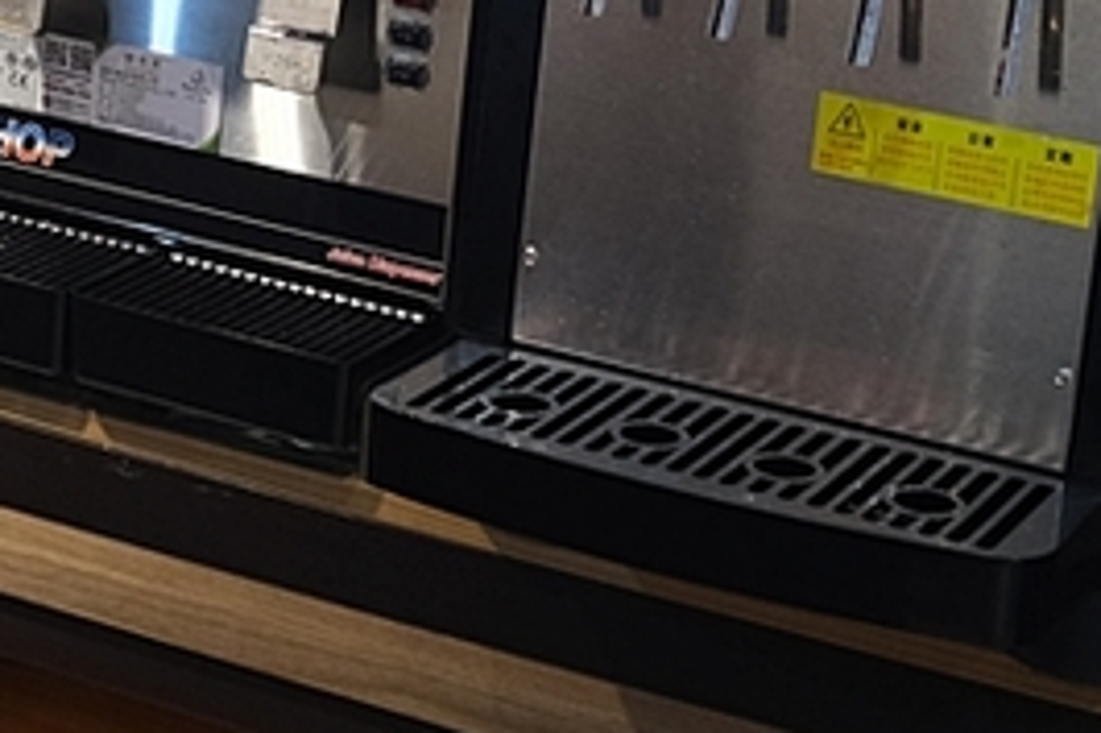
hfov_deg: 18.1
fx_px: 3423
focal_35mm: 112
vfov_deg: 12.1
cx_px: 199
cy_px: 12
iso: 2000
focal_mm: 23
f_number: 3.6
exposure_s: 1/42
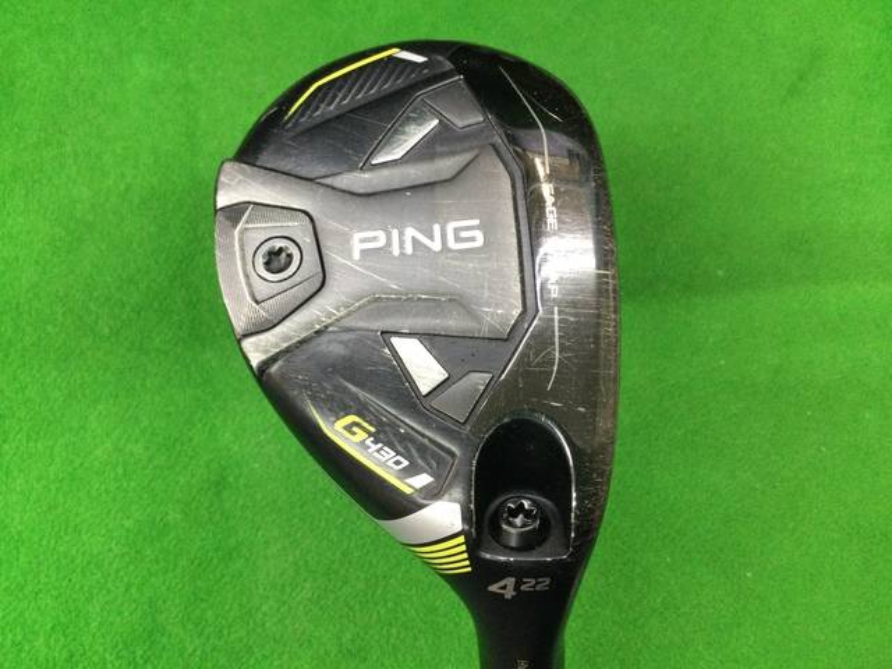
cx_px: 446
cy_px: 334
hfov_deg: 58.4
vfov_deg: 45.4
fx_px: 799
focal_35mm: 31
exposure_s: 1/30
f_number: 2.4
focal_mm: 3.3
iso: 125
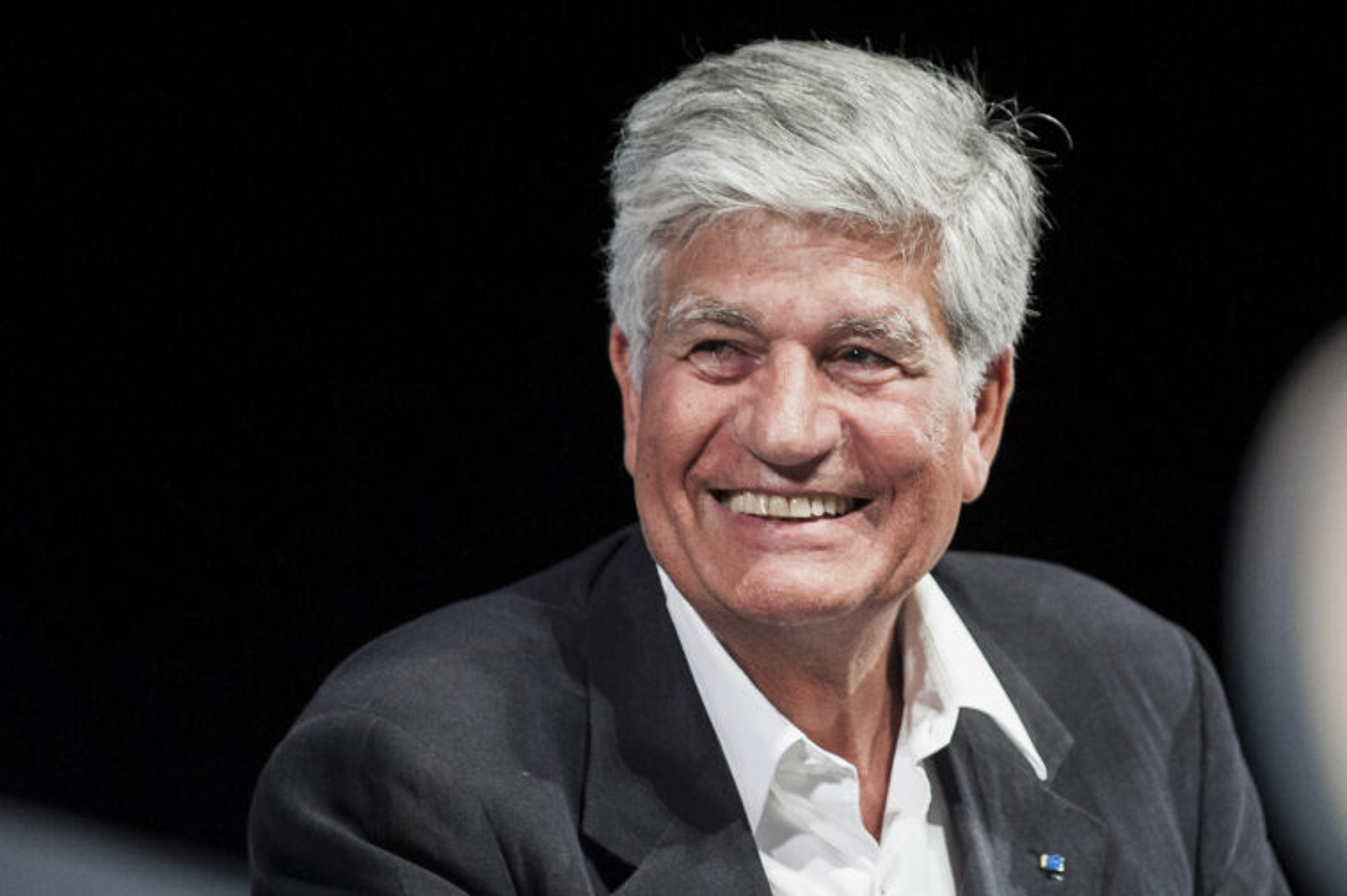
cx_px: 674
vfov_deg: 9.8
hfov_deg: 14.7
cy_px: 448
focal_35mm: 140
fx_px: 5234
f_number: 3.5
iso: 1600
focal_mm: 140
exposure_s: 1/100
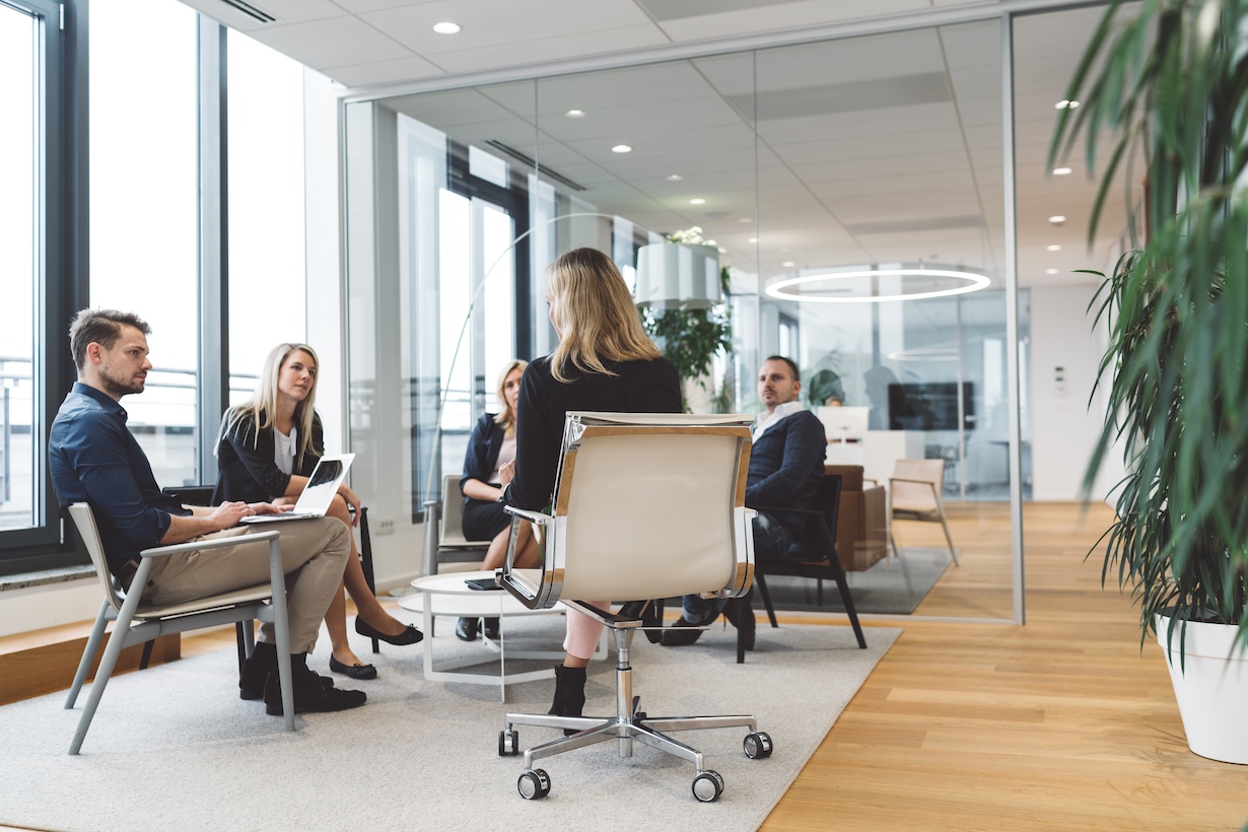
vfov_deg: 37.9
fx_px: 1213
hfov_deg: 54.4
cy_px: 416
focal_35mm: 35
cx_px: 624
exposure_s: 1/125
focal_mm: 35
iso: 200
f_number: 2.5
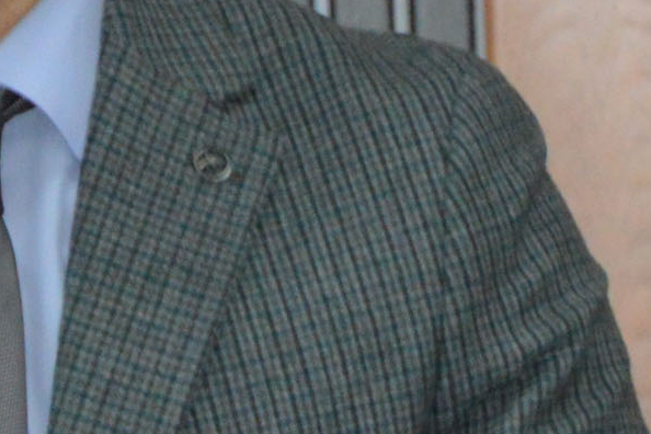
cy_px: 92
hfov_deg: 2.7
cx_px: -141
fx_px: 13586
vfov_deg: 1.8
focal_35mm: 751
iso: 1000
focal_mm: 105
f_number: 5.6
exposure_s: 1/60
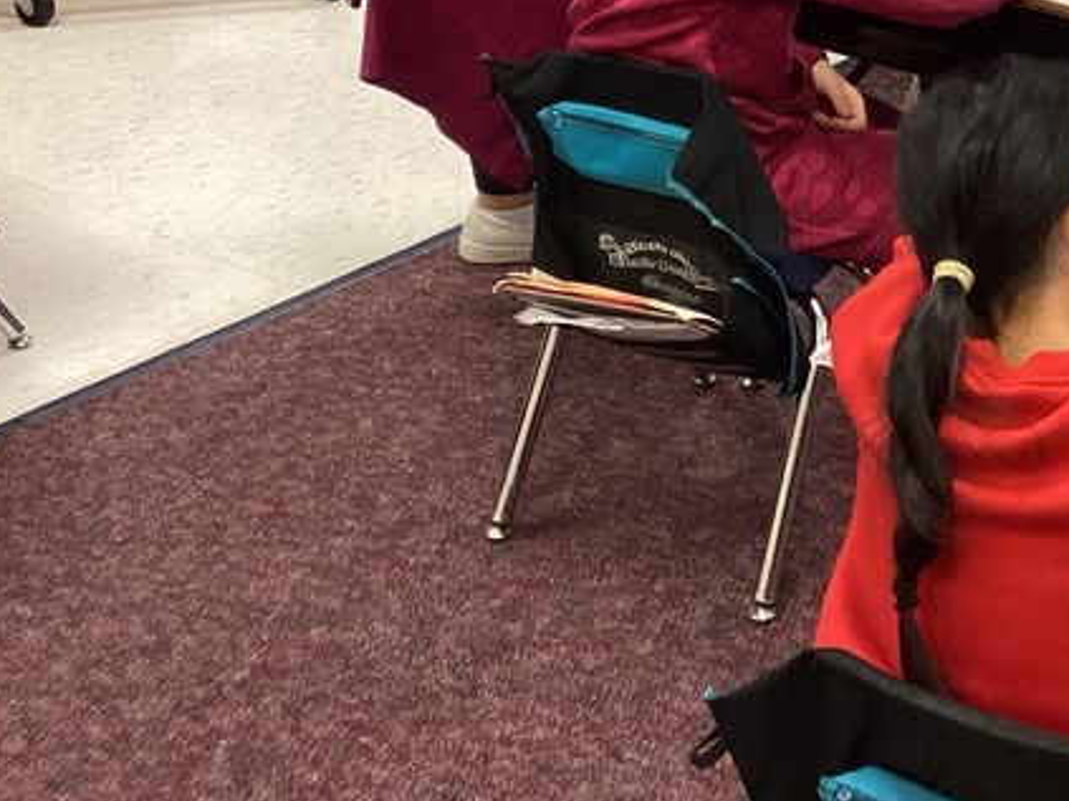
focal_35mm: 75
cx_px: 938
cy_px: -129
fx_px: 2315
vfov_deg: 18.7
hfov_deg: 25.3
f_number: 2.4
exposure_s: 1/60
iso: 200
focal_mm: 3.3
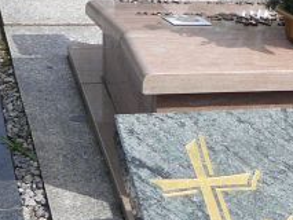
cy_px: 290
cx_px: 388
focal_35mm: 105
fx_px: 889
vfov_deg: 13.6
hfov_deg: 17.5
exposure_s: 1/1000
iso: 80
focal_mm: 5.2
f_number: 2.8
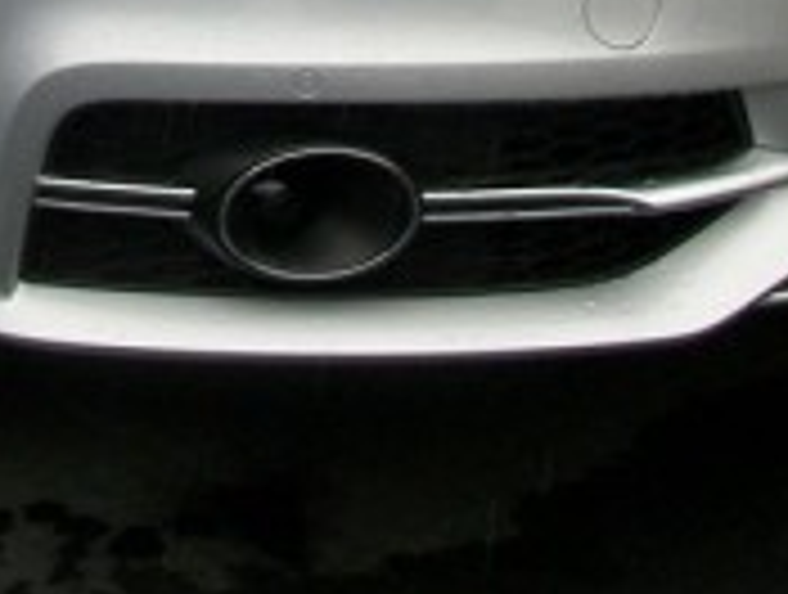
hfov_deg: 12.6
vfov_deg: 9.2
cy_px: -418
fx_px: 3536
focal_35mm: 155
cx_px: -18
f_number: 2.9
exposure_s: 1/238
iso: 80
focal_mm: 5.7
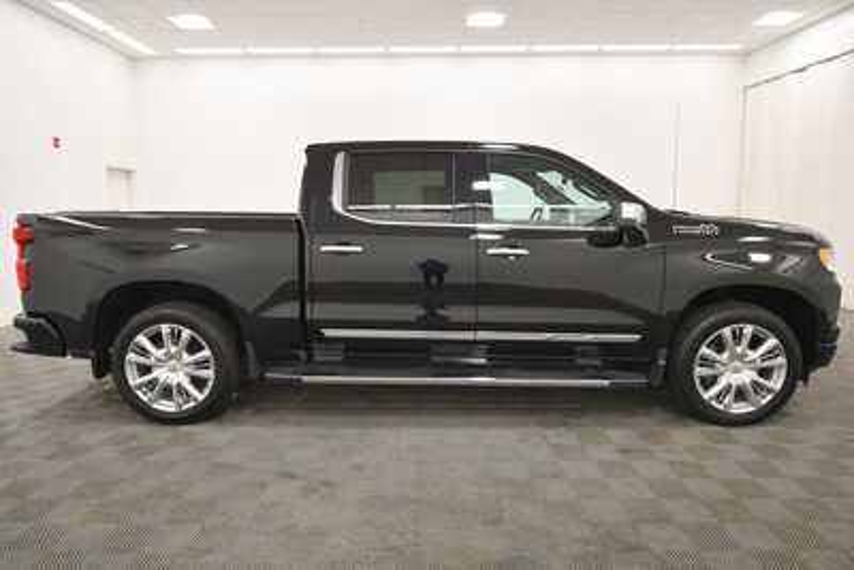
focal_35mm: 21
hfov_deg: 81.2
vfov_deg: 59.5
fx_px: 498
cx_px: 427
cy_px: 285
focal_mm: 14
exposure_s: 1/125
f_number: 5
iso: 800
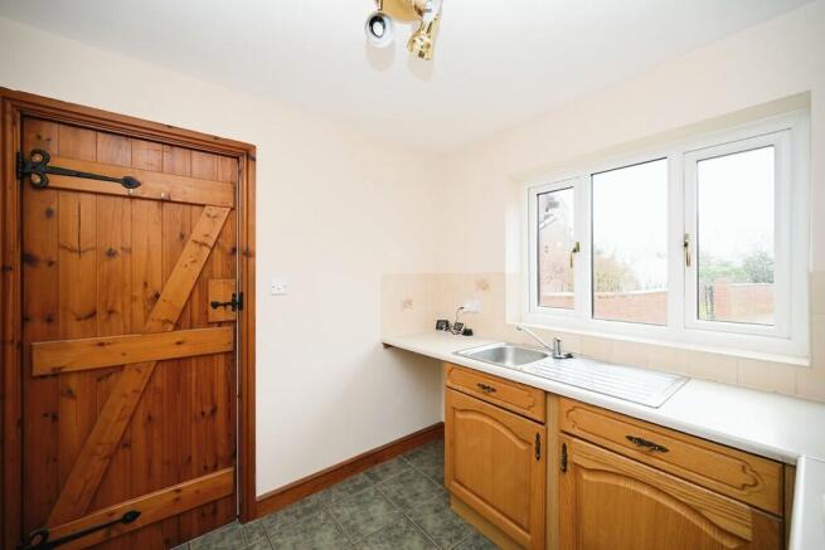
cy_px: 275
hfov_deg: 104.2
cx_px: 412
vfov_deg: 81.2
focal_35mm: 14
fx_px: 321
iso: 500
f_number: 4
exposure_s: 1/60
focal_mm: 14
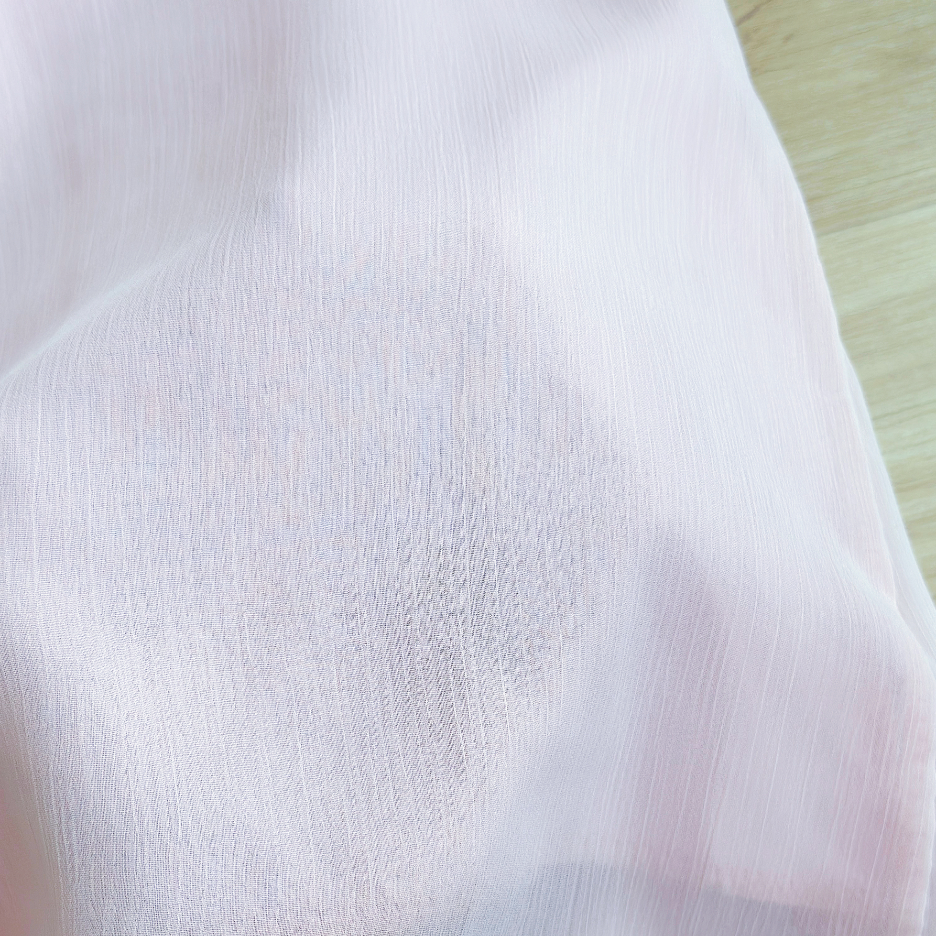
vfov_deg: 29.8
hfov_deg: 30.0
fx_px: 1744
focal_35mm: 57
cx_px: 466
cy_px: 624
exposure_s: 1/175
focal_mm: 6.86
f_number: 1.78
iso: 64
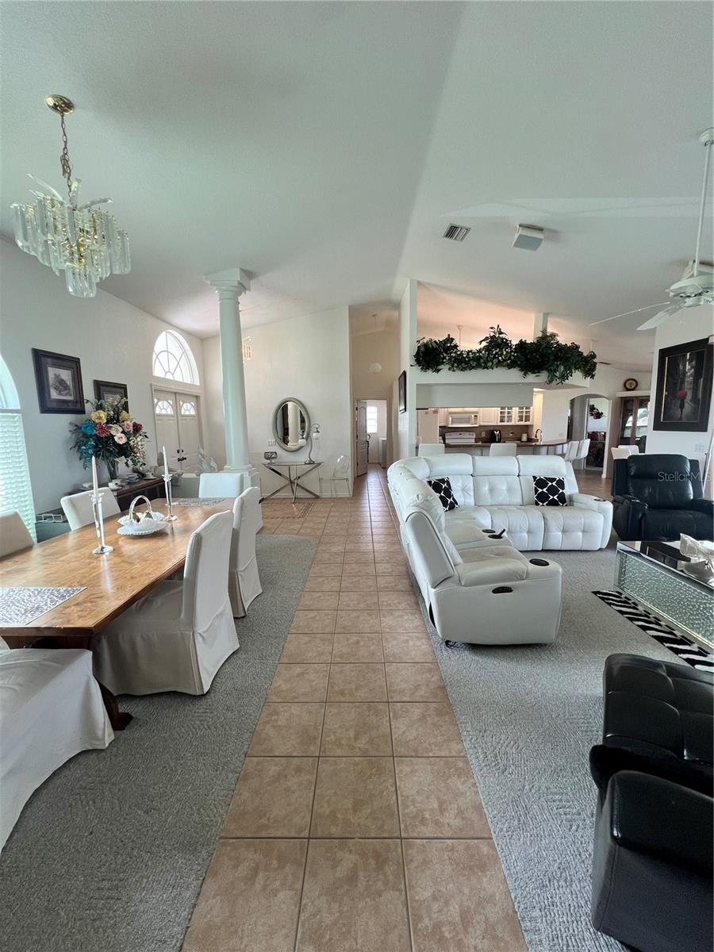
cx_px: 357
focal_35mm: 13
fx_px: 358
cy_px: 476
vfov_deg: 106.2
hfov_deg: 89.9
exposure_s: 1/120
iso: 100
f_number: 1.8
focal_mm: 1.57
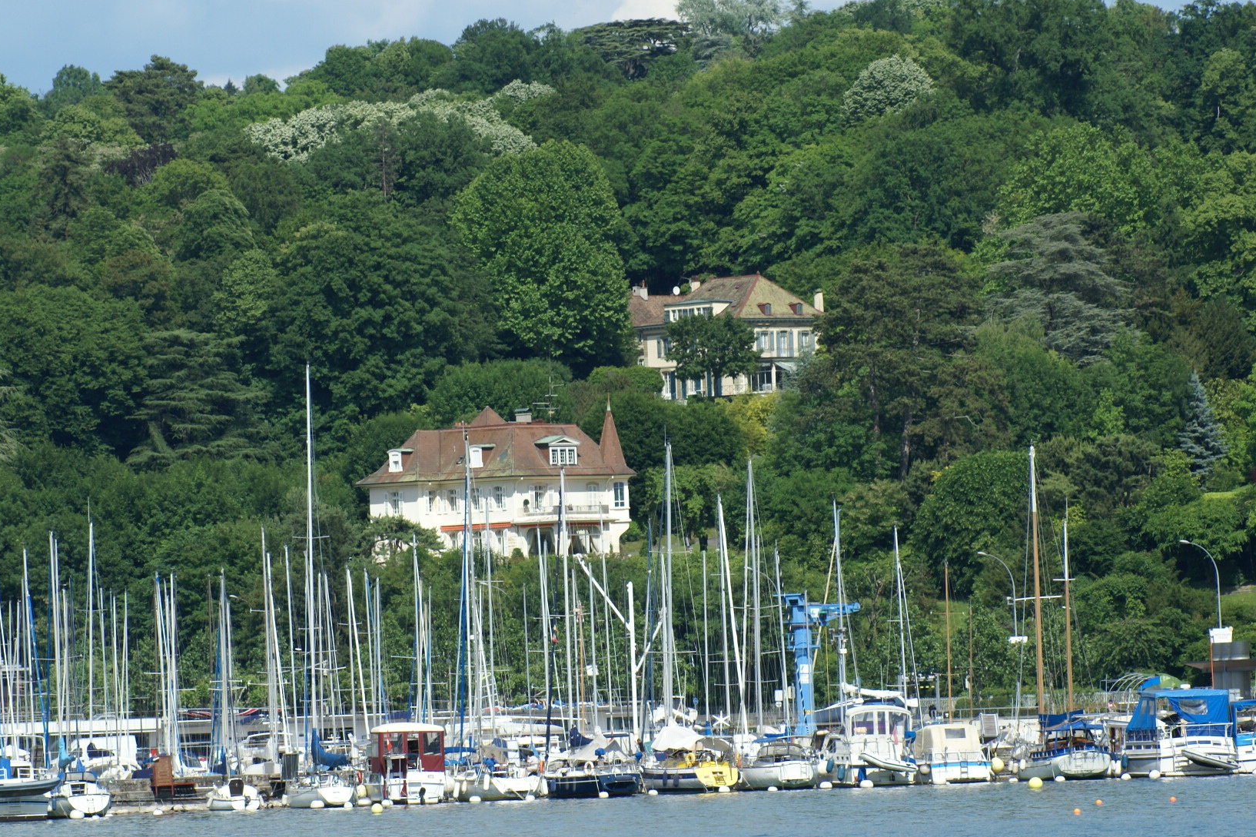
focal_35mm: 282
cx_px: 597
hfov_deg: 7.3
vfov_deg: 4.9
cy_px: 430
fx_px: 9837
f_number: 8
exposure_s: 1/320
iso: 100
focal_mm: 160
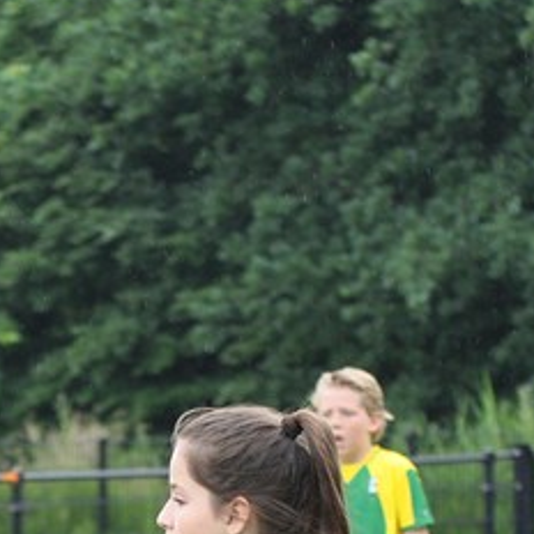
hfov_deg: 3.5
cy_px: 711
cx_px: 129
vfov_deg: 3.5
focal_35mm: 505
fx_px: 8814
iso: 400
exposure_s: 1/400
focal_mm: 90
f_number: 5
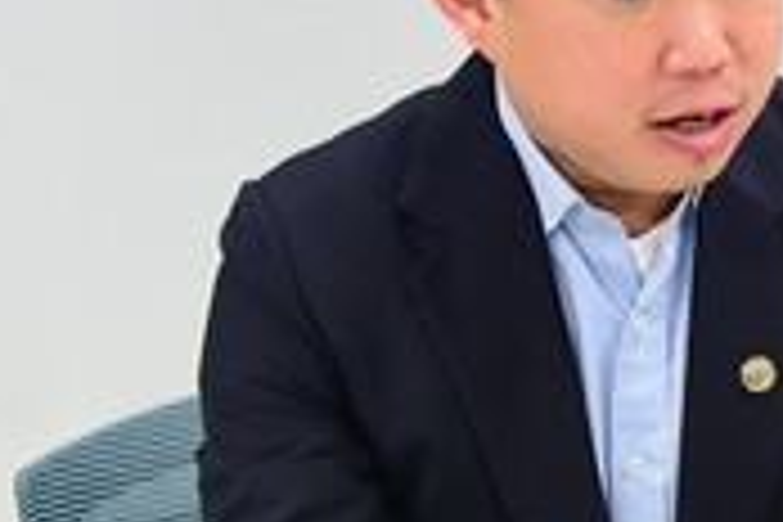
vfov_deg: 10.5
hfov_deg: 15.5
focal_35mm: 131
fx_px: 2849
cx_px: 675
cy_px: 212
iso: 1250
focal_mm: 38
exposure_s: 1/160
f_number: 2.8
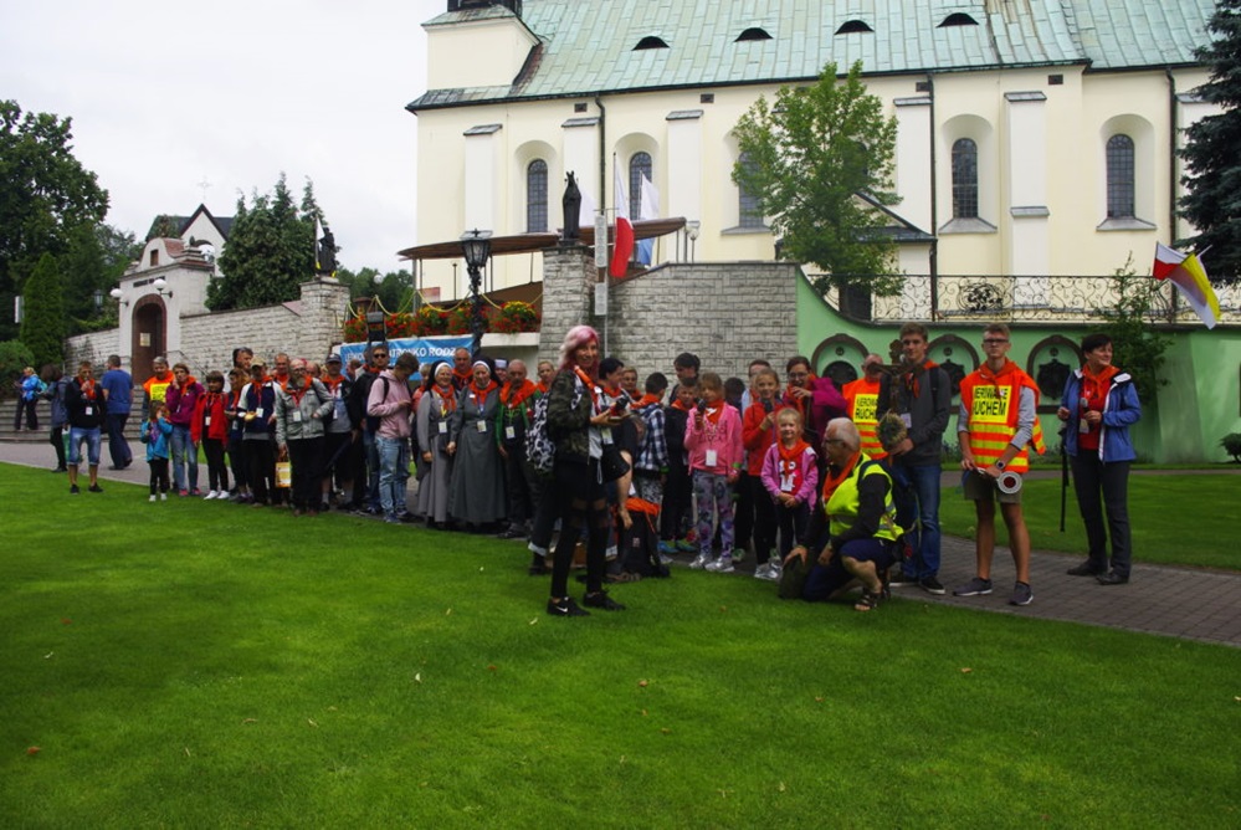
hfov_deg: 61.9
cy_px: 415
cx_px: 620
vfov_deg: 43.7
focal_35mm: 30
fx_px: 1035
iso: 100
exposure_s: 1/180
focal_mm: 20
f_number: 8
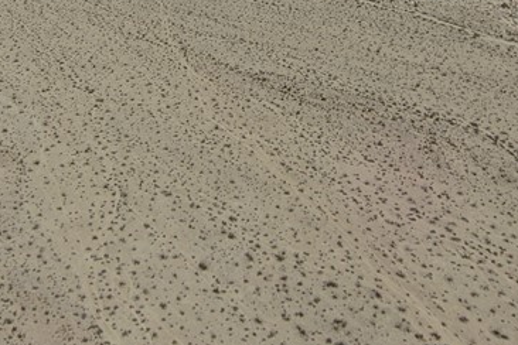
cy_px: -88
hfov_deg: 32.3
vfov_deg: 20.5
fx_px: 878
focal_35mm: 61
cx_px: 127
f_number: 2.8
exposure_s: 1/3044
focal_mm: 3.7
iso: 101
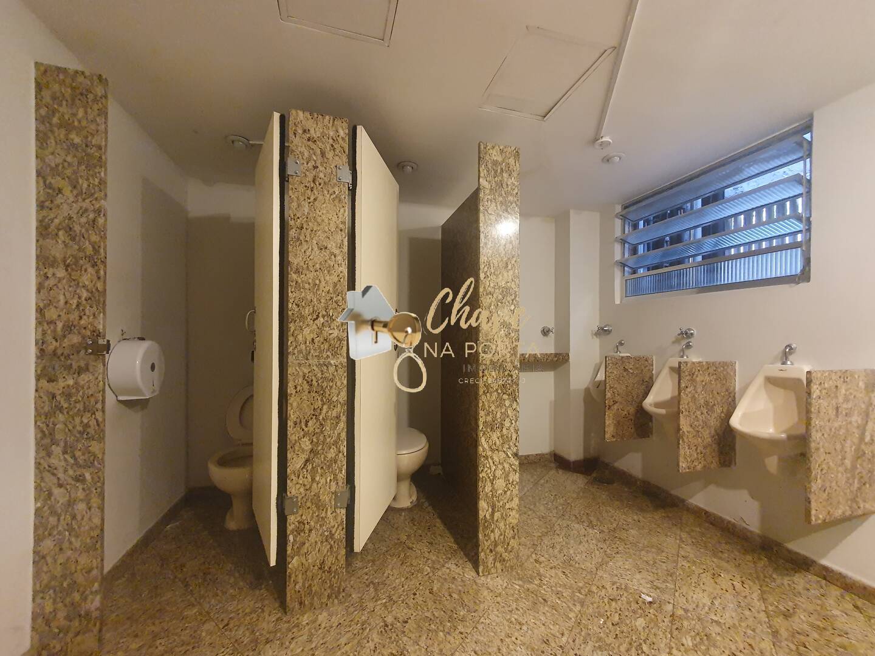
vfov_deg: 89.9
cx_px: 438
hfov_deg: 106.2
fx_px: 329
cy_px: 328
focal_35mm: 13
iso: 640
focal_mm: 1.8
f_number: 2.2
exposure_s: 1/20
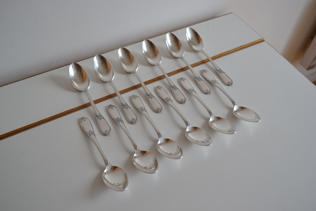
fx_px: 290
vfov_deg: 40.0
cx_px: 158
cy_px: 106
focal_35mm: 33
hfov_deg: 57.2
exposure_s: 1/100
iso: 400
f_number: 5
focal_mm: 22
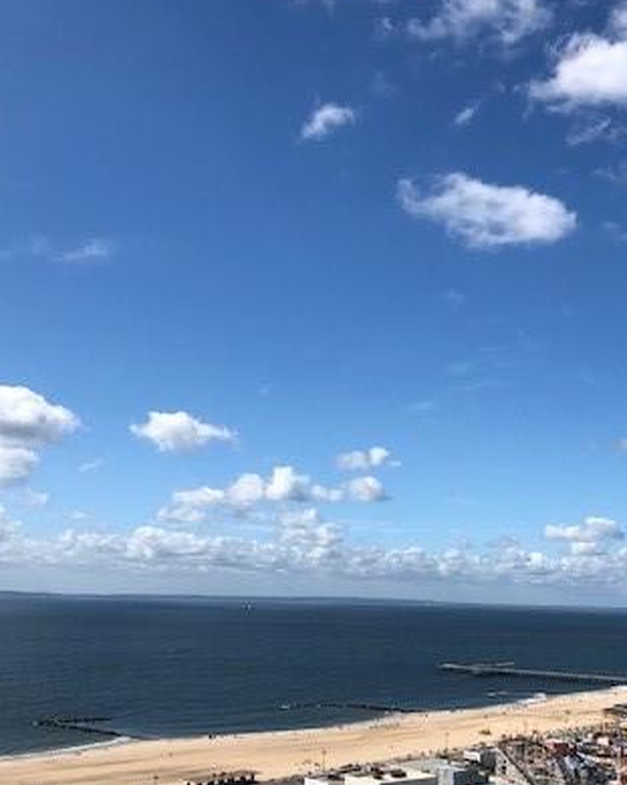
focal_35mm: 45
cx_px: 417
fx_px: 1044
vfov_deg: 40.9
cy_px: 488
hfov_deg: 33.1
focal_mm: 3.99
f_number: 1.8
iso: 20
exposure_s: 1/2857
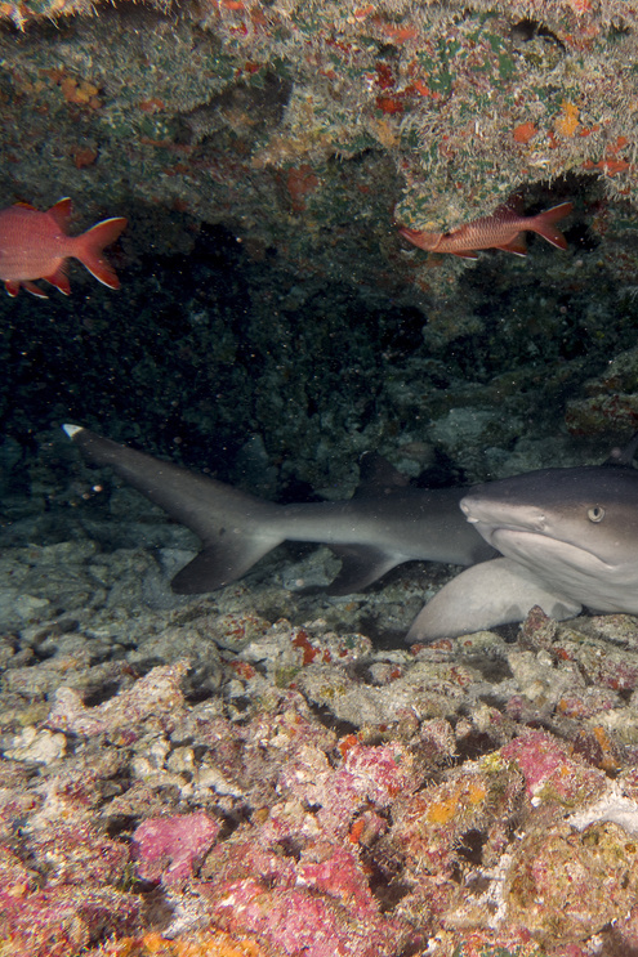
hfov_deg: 30.6
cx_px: 559
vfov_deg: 46.4
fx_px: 1117
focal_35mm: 42
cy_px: 479
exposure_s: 1/160
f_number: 9
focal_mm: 15
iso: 200
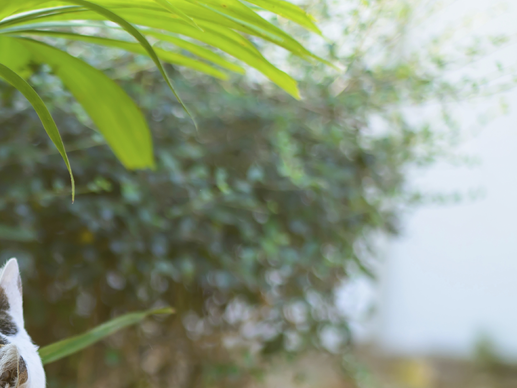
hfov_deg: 16.4
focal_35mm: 115
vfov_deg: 12.7
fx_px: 1717
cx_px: -96
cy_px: 409
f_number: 2
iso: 400
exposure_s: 1/500
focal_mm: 50
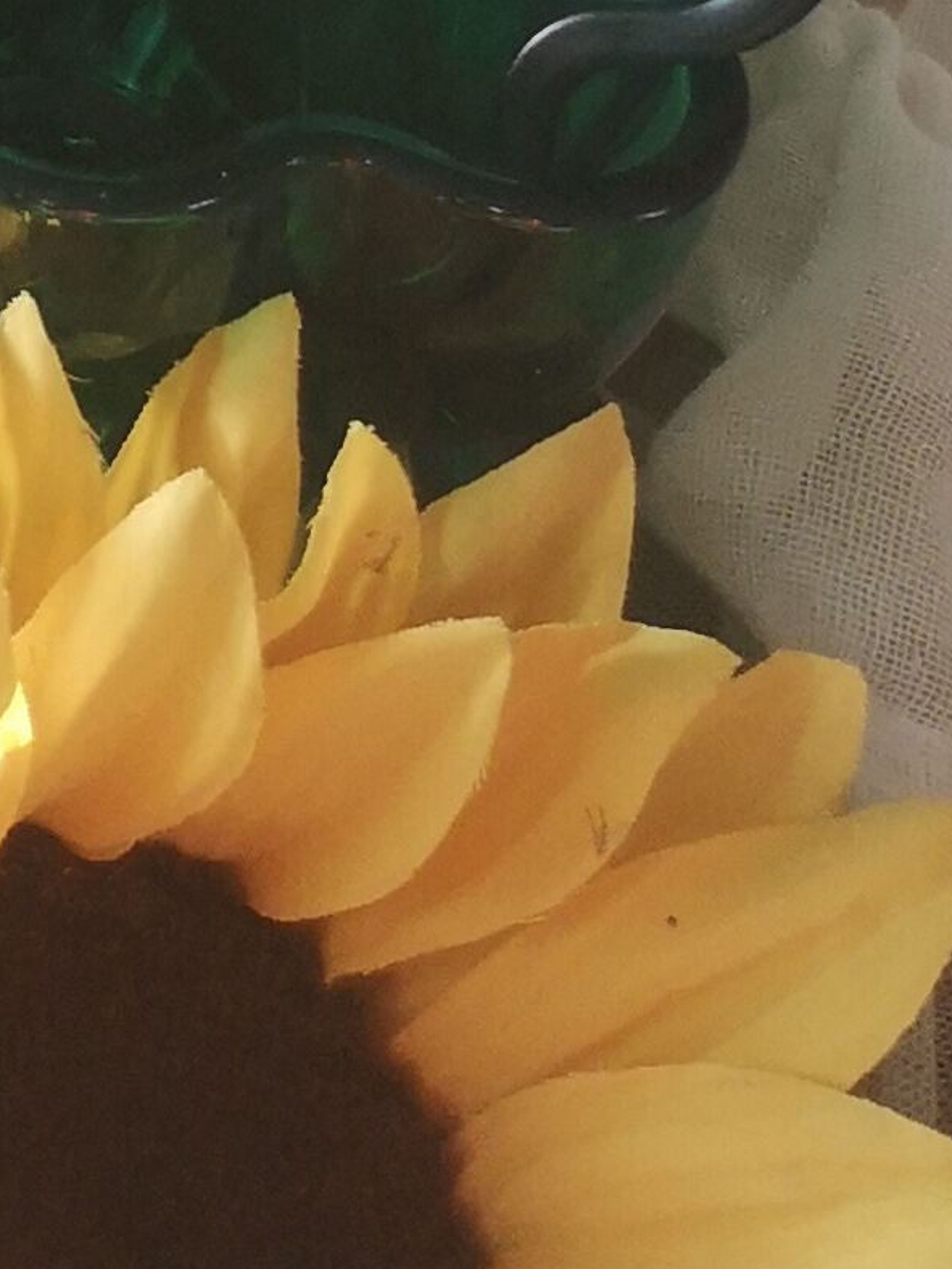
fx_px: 4987
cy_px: -1817
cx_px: -1111
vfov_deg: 11.7
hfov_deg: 9.9
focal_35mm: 136
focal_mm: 3.95
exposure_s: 1/100
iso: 80
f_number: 1.8
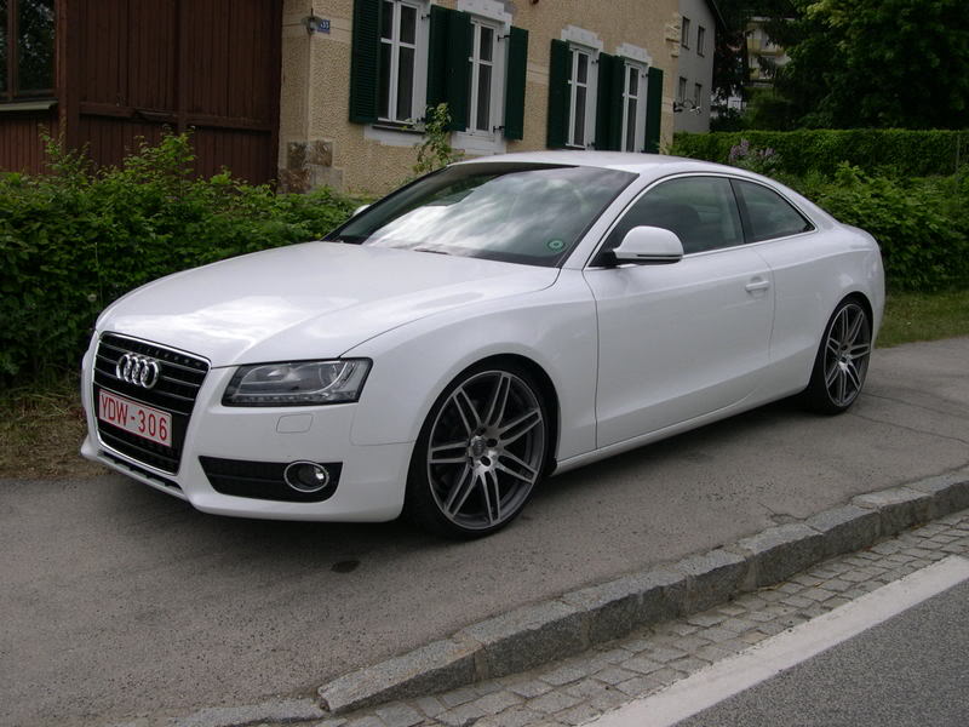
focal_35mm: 38
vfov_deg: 37.7
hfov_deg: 49.0
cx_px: 484
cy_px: 364
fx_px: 1064
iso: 100
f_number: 7.6
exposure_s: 1/212
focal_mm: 8
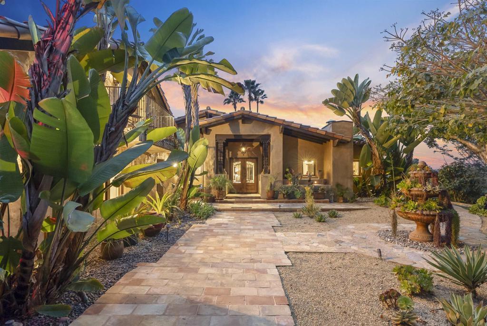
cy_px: 163
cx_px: 244
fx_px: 217
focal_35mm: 16
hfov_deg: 96.7
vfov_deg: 73.8
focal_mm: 16
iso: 800
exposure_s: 6
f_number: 7.1
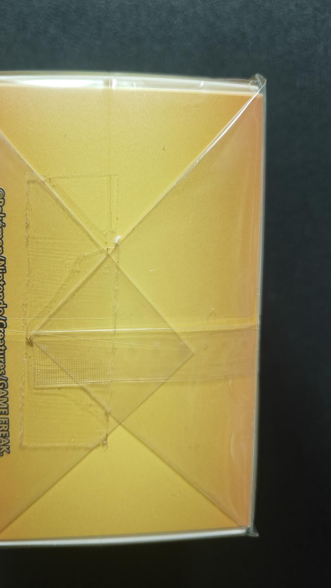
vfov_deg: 69.8
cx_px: 121
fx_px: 421
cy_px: 287
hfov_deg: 42.5
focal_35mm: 27
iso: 320
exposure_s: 1/50
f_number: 1.8
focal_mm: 5.59
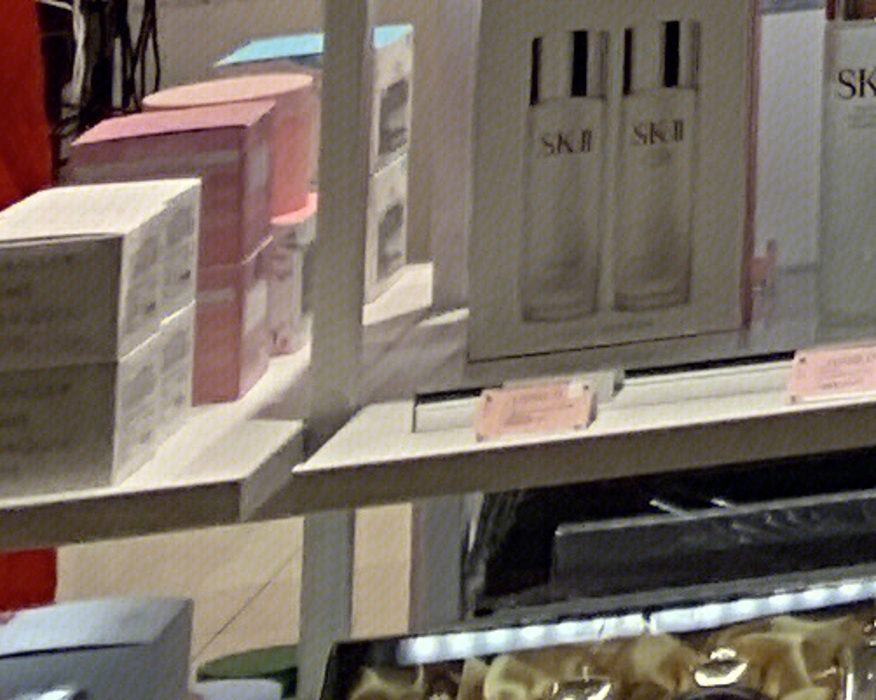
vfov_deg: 6.5
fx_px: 5286
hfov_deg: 7.1
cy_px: -1857
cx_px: 3487
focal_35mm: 204
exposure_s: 1/156
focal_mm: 4.25
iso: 25
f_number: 1.8
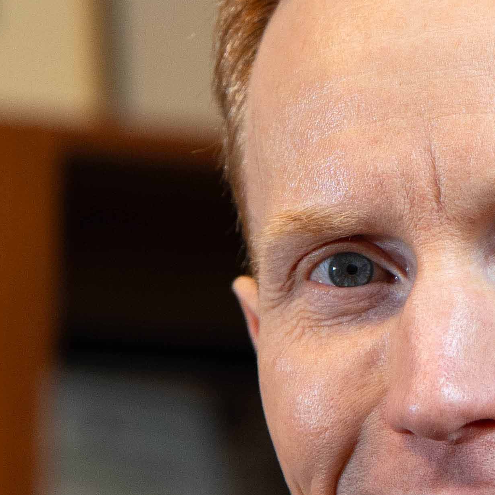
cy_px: 597
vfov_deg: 4.4
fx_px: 6358
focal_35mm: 393
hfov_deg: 4.4
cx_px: 538
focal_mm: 81
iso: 800
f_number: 4
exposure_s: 1/160
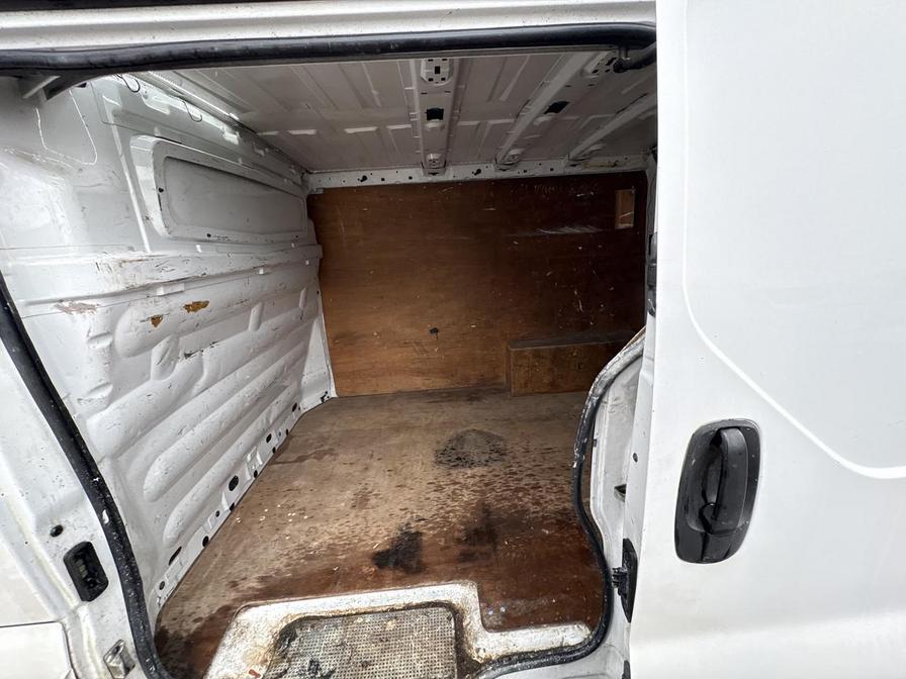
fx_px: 366
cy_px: 340
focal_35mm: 14
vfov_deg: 85.7
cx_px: 453
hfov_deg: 102.1
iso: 125
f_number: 2.2
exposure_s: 1/109
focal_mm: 2.22
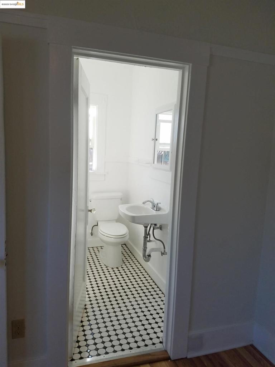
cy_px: 184
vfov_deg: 67.3
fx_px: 275
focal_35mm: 26
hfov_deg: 53.1
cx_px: 138
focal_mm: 4.2
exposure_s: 1/183
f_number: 1.7
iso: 50
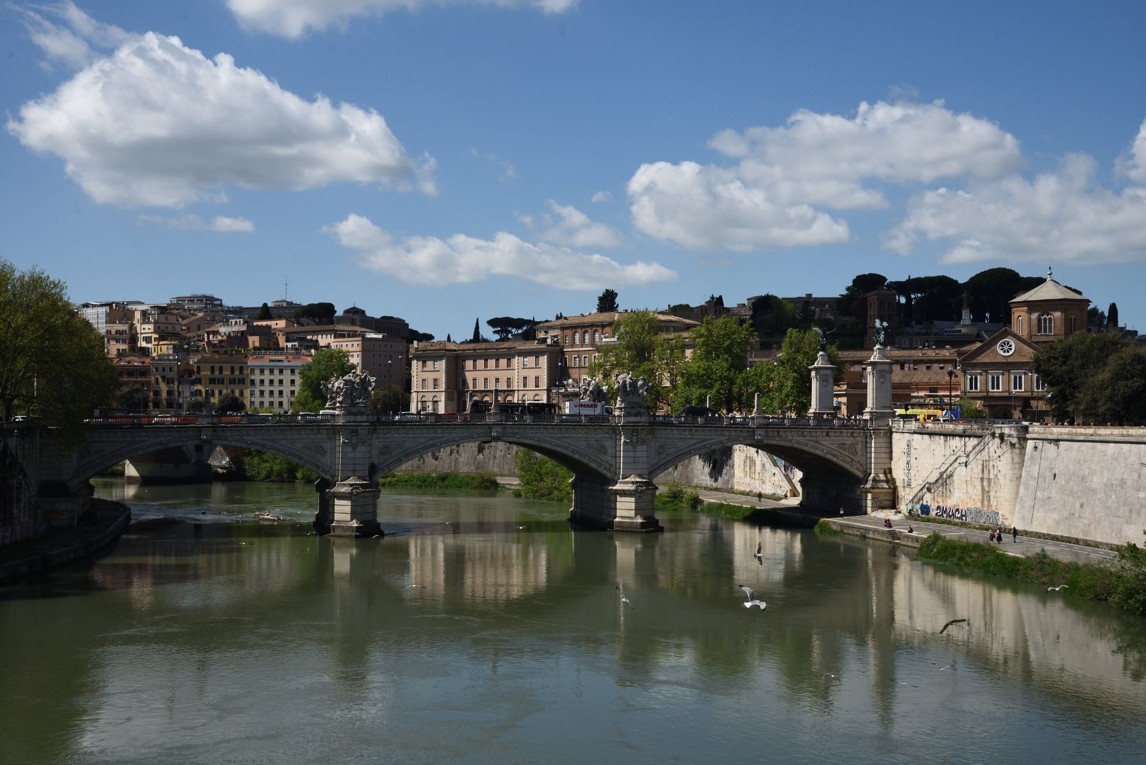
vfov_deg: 28.1
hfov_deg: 41.1
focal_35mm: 48
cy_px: 382
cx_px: 573
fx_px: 1528
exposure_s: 1/400
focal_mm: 48
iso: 160
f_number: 10
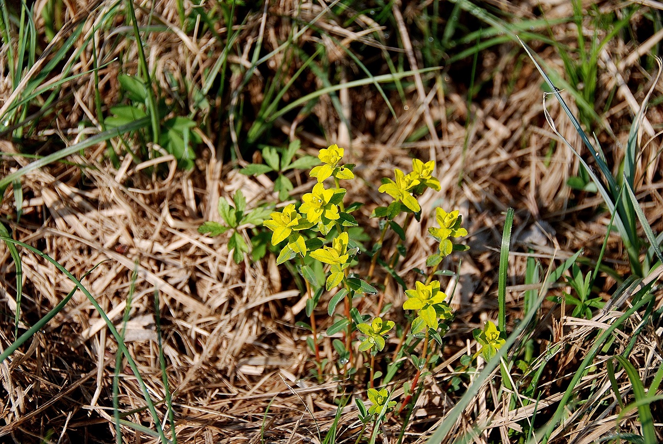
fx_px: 1798
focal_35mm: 98
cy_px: 222
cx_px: 332
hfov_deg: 20.9
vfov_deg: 14.1
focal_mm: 65
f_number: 5.6
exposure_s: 1/500
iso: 125
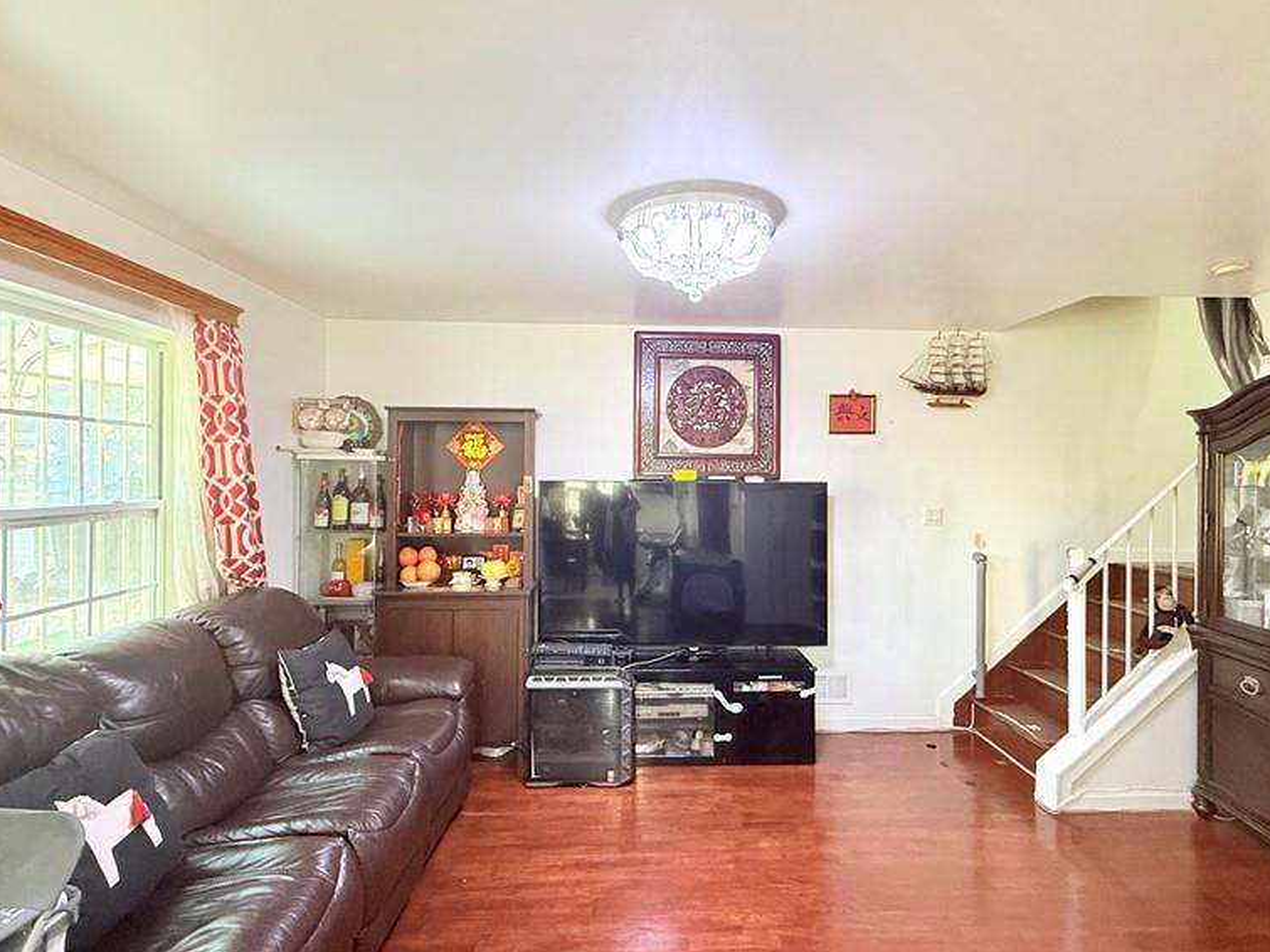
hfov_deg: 84.6
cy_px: 471
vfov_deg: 68.7
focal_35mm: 19
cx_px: 668
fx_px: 697
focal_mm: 2.22
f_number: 2.2
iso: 320
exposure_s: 1/60
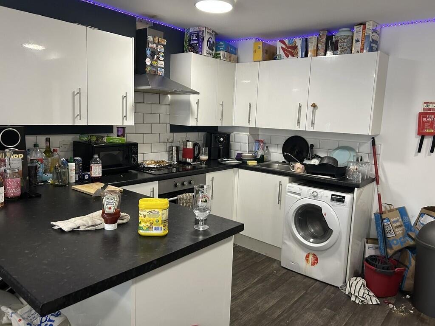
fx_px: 327
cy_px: 163
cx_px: 218
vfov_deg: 53.1
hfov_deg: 67.3
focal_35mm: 26
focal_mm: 5.7
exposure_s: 1/50
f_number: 1.5
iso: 250
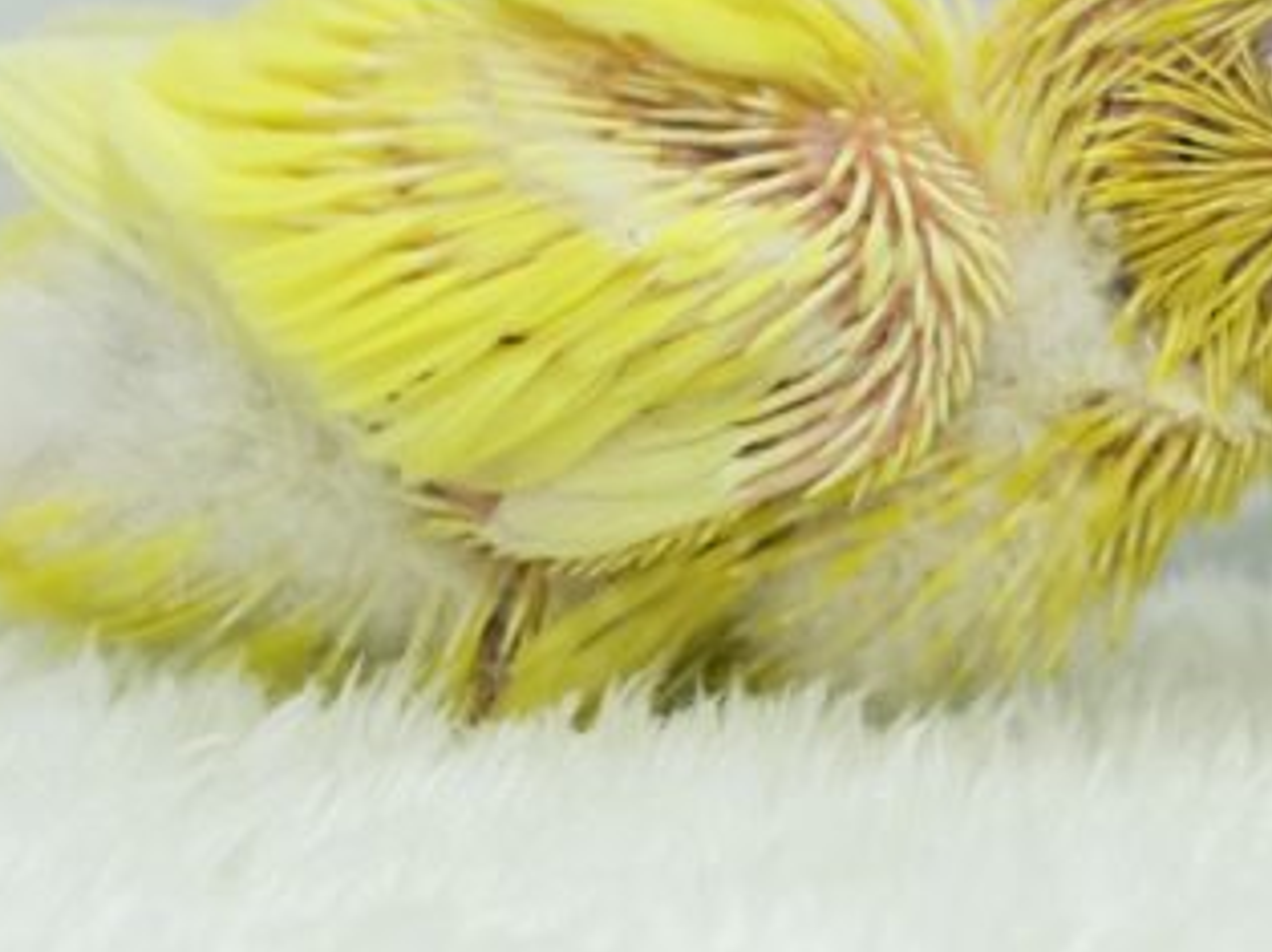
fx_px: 3892
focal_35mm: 106
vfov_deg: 13.9
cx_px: 758
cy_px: 409
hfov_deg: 18.5
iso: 64
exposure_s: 1/100
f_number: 1.6
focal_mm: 5.96
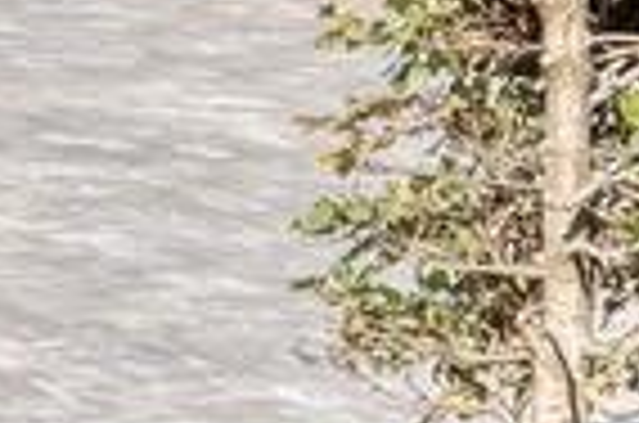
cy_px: -155
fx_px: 3843
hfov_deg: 8.5
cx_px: -981
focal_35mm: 217
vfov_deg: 6.2
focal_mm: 20
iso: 250
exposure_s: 1/320
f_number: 8
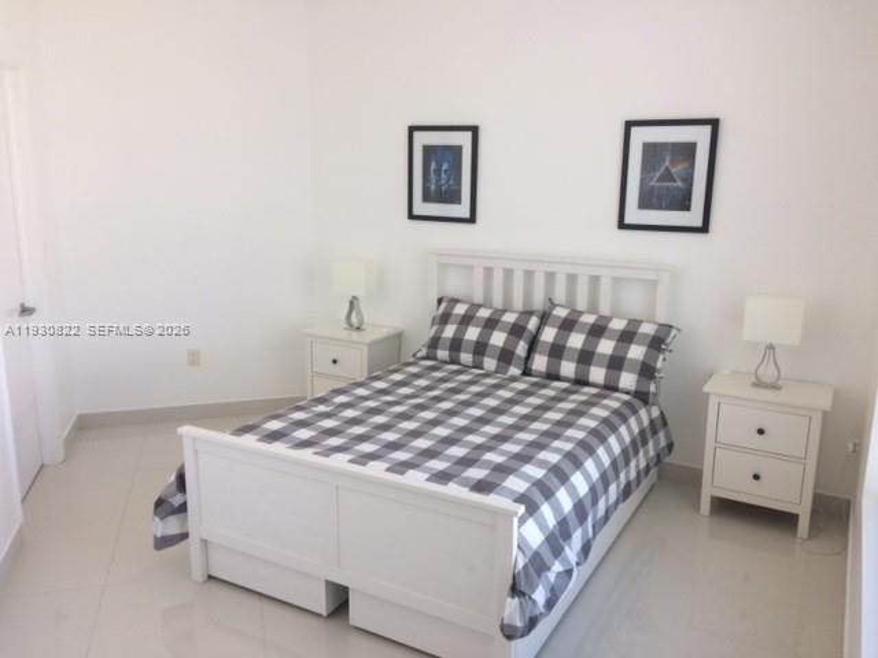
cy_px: 329
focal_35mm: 29
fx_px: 736
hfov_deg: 61.7
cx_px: 439
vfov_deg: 48.2
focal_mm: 4.15
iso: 32
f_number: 2.2
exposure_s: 1/120
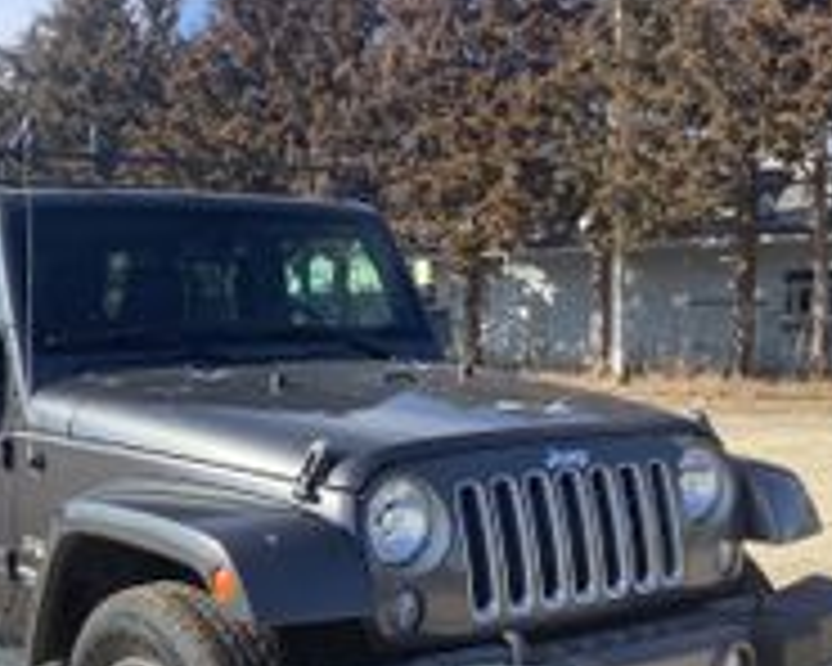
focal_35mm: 59
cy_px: 459
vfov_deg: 25.6
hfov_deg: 31.7
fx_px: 1453
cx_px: 270
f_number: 2.4
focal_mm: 3.3
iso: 25
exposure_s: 1/721
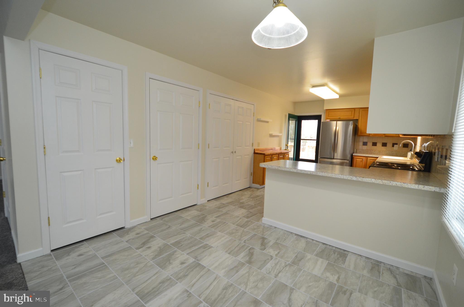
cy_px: 154
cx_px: 232
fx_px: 193
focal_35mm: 15
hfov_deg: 100.5
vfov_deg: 77.1
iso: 800
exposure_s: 1/60
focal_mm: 10
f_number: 4
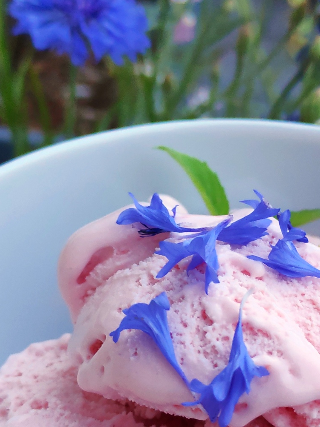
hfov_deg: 28.4
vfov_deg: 37.2
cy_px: 279
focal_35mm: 51
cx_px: 206
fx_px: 629
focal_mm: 3.94
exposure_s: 1/100
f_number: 1.9
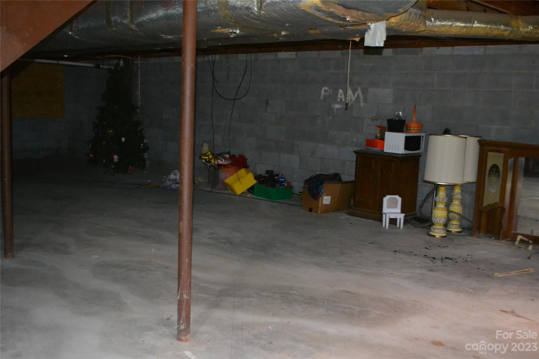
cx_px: 270
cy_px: 180
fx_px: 584
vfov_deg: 34.2
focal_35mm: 39
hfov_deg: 49.6
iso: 3200
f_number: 4.2
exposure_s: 1/60
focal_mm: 26
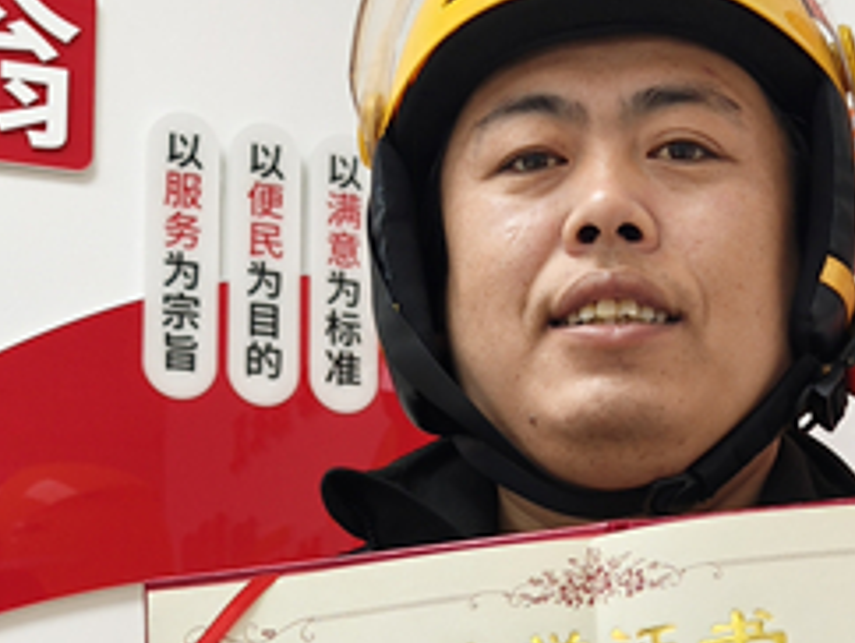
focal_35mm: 74
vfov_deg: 19.6
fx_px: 1830
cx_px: 604
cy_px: 571
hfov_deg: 26.1
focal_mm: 6.06
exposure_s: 1/167
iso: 250
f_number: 1.6
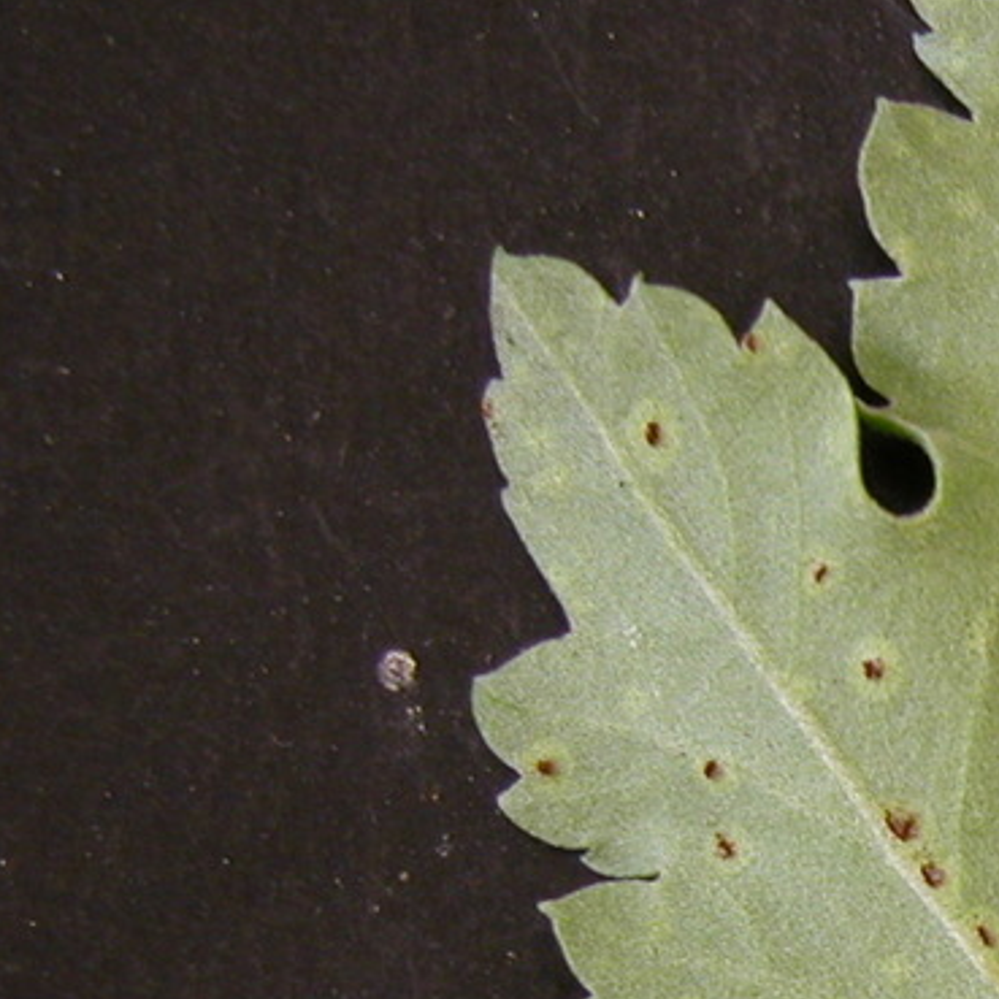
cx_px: 2006
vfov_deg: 8.2
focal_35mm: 210
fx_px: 6857
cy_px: 1264
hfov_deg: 8.0
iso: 100
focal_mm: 14.7
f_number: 3.1
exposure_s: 1/6.4
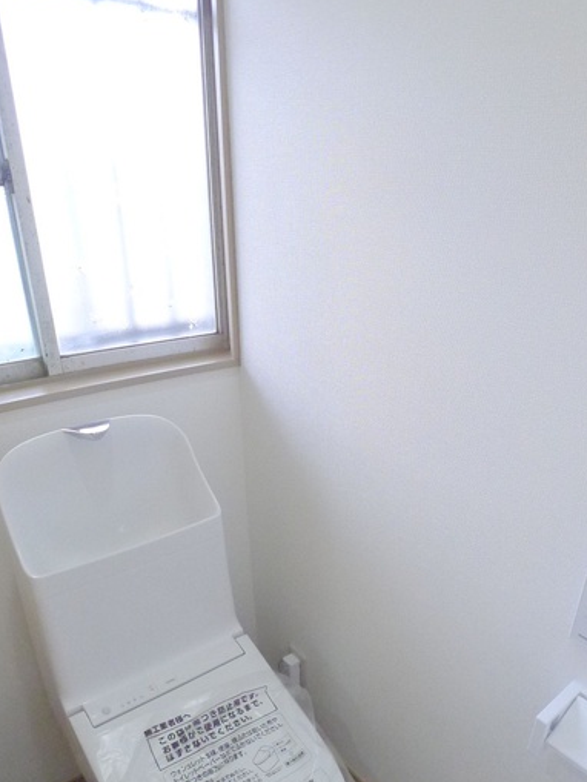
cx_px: 342
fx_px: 746
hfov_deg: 42.8
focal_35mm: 33
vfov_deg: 54.2
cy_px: 524
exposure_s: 1/250
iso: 800
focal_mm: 5.1
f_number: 2.8
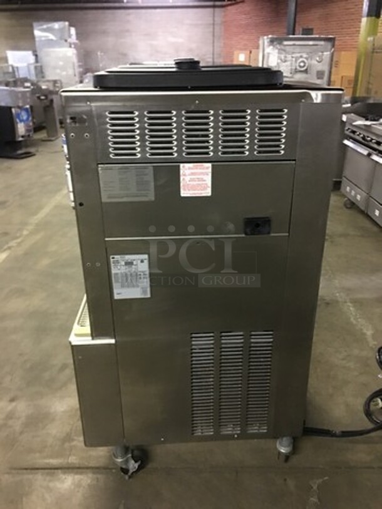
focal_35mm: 29
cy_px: 254
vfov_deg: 61.7
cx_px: 191
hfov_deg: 48.2
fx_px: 427
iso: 80
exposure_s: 1/4
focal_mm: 4.15
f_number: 2.2
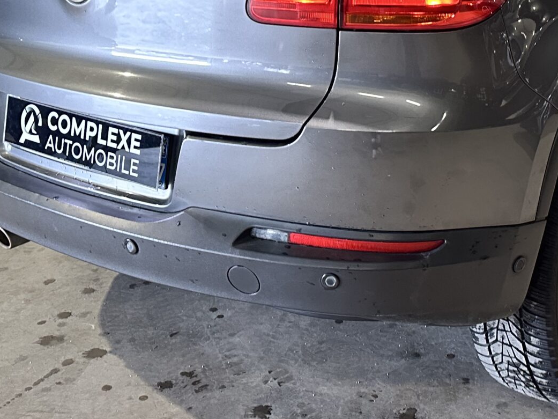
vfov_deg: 23.4
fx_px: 951
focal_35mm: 59
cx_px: 393
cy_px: -34
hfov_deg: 32.3
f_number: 1.78
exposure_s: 1/50
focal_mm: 6.86
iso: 500
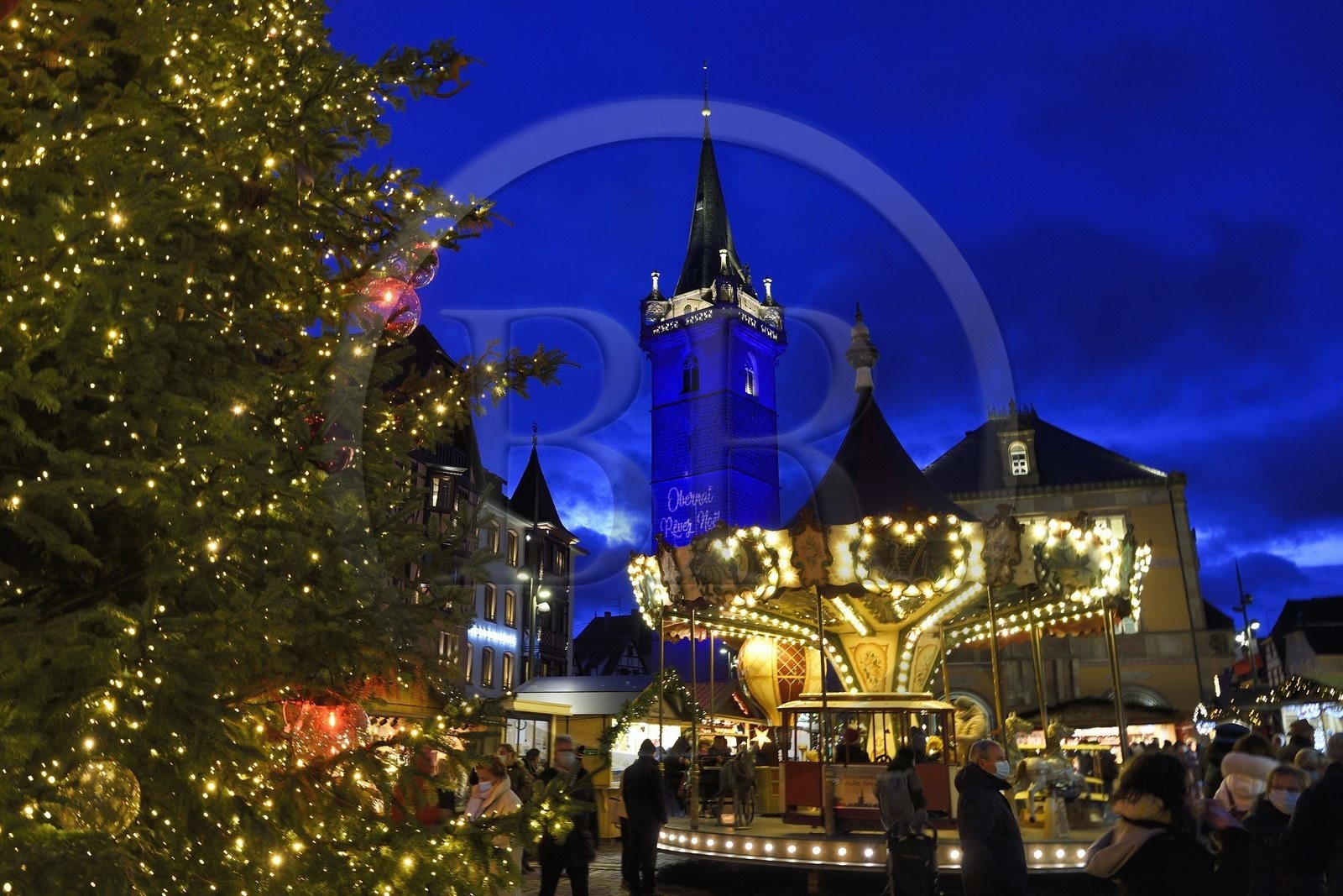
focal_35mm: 24
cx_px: 672
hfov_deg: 73.7
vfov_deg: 53.1
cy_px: 448
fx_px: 895
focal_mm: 24
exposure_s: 1/10
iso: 800
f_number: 6.3
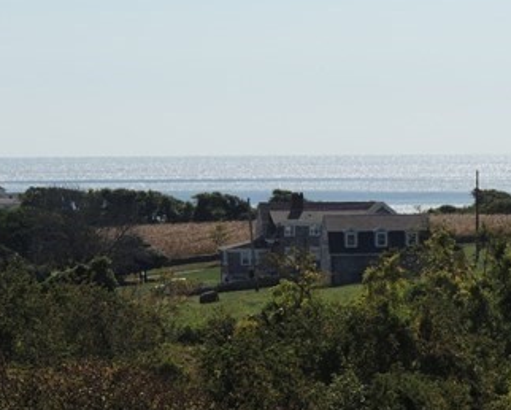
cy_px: 216
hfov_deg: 5.7
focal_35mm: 336
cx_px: 436
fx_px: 5085
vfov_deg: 4.6
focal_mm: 33
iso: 100
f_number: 4.6
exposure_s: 1/1250
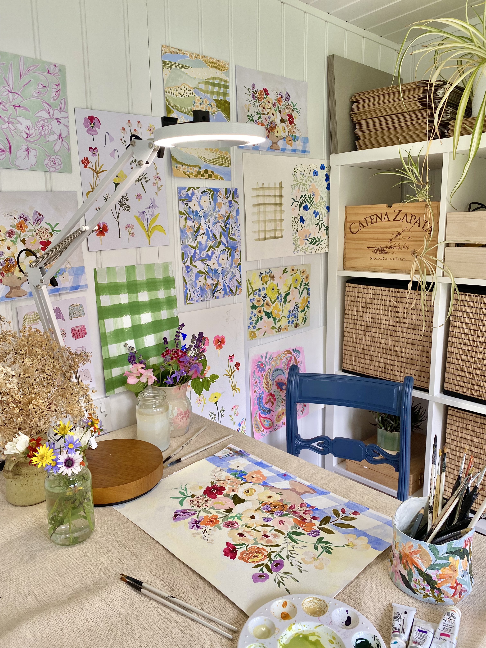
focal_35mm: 26
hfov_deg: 53.1
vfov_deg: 67.3
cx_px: 243
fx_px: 487
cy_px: 324
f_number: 1.8
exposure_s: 1/122
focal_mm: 4.25
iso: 50
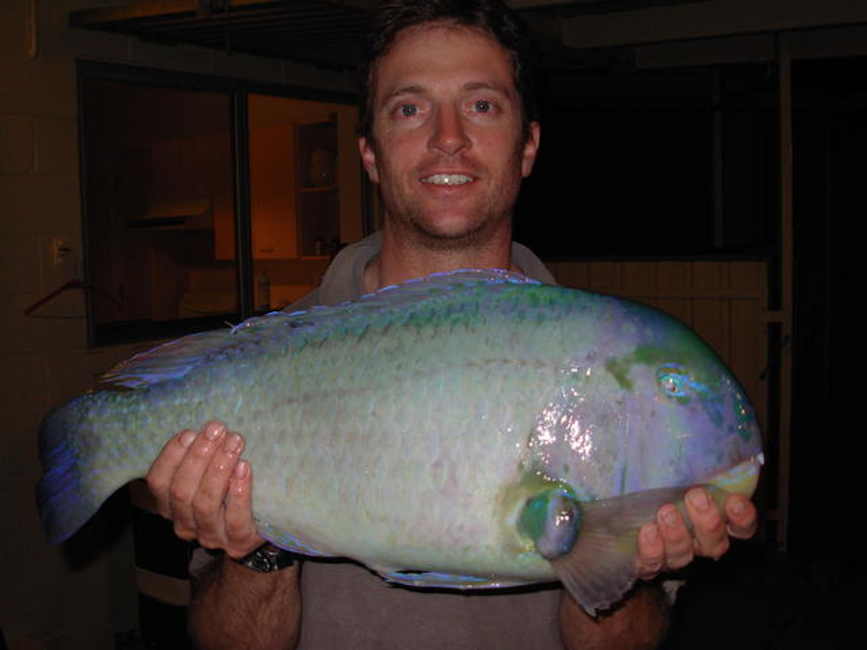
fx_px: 952
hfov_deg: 49.0
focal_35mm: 38
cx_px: 434
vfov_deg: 37.7
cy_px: 325
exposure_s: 1/32
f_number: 2.9
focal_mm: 6.3
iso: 50
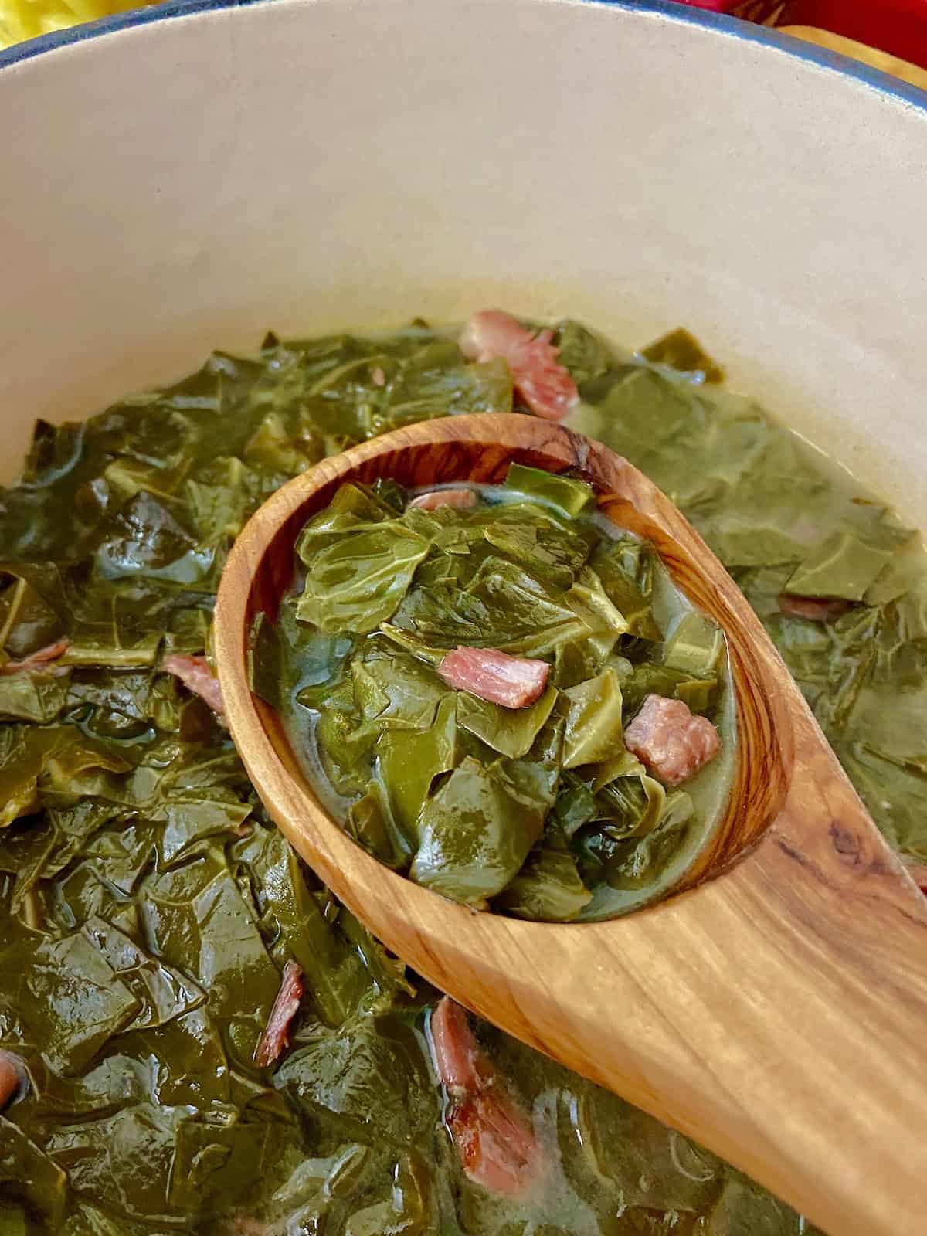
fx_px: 928
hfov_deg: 53.1
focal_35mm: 26
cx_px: 464
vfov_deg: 67.3
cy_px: 618
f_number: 1.8
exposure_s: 1/30
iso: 500
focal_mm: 4.2
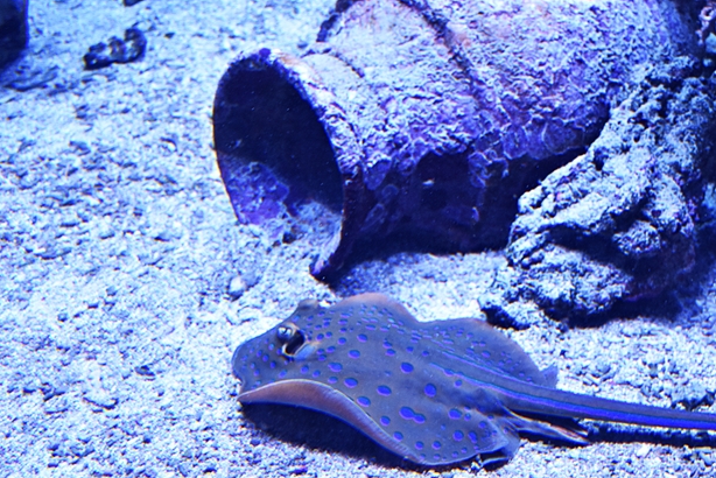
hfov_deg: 30.7
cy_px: 348
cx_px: 473
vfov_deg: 20.8
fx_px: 1293
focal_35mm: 65
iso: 560
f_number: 4
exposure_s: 1/60
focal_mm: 26
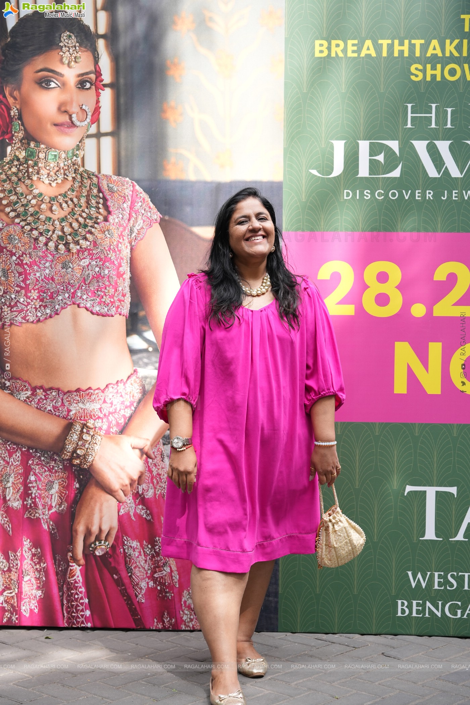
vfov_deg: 31.5
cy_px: 352
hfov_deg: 21.3
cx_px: 235
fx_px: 1251
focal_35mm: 64
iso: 200
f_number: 4
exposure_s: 1/125
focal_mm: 63.9
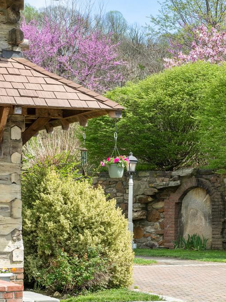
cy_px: 209
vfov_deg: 18.1
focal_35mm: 108
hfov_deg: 13.4
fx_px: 940
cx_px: 255
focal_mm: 37
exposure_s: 1/125
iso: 320
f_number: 9
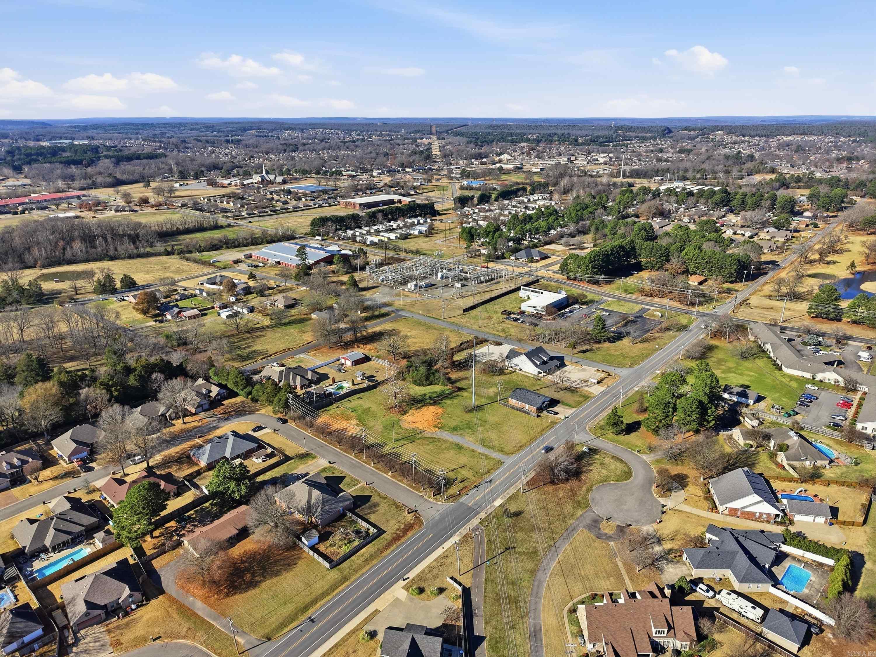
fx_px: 607
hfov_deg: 71.6
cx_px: 438
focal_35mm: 24
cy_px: 328
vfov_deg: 56.8
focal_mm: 8.7
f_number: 1.8
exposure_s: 1/5000
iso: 150
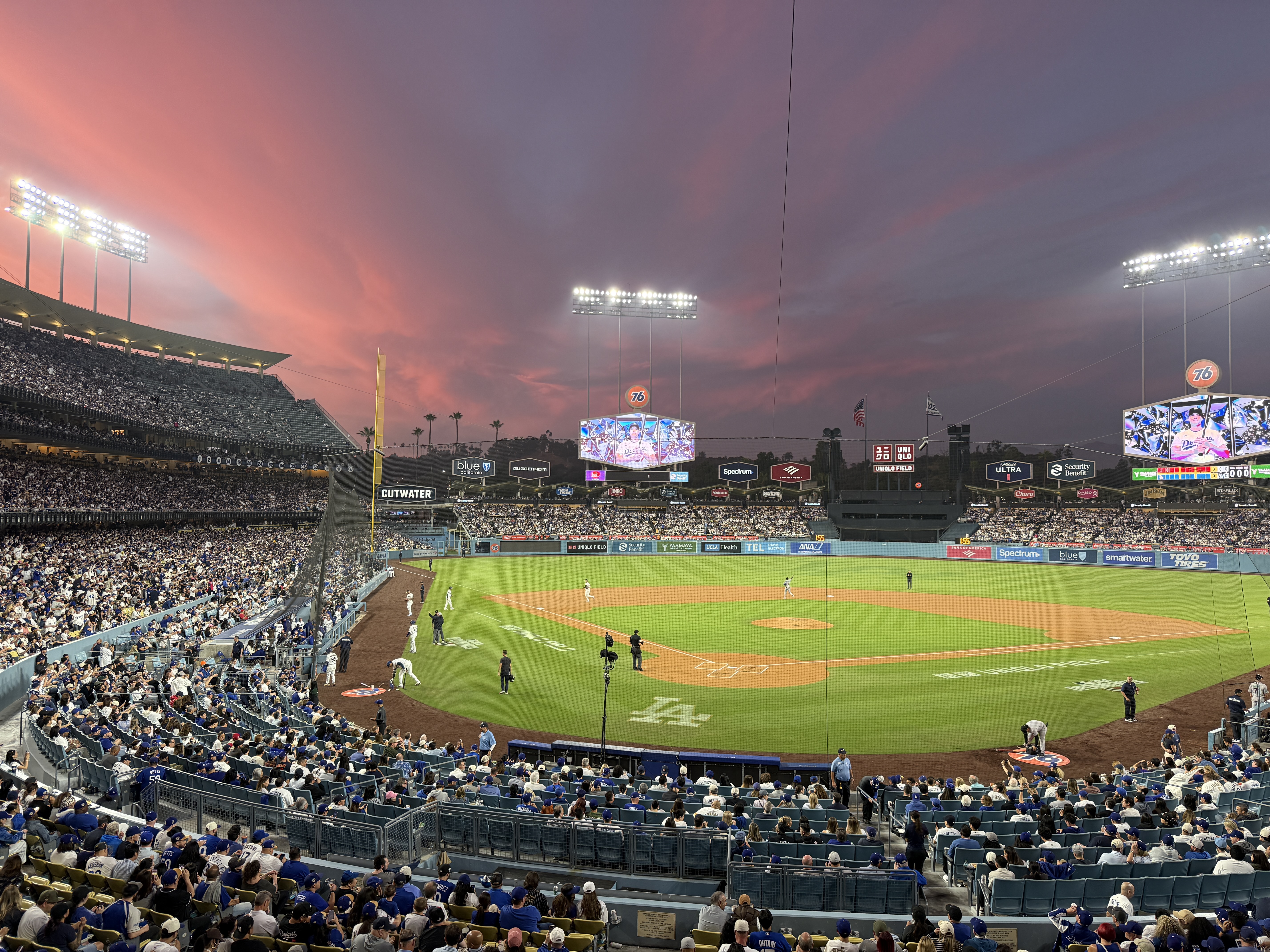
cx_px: 635
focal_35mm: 24
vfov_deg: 56.8
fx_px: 881
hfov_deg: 71.6
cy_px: 476
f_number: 1.78
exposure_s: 1/238
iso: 160
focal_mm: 6.76
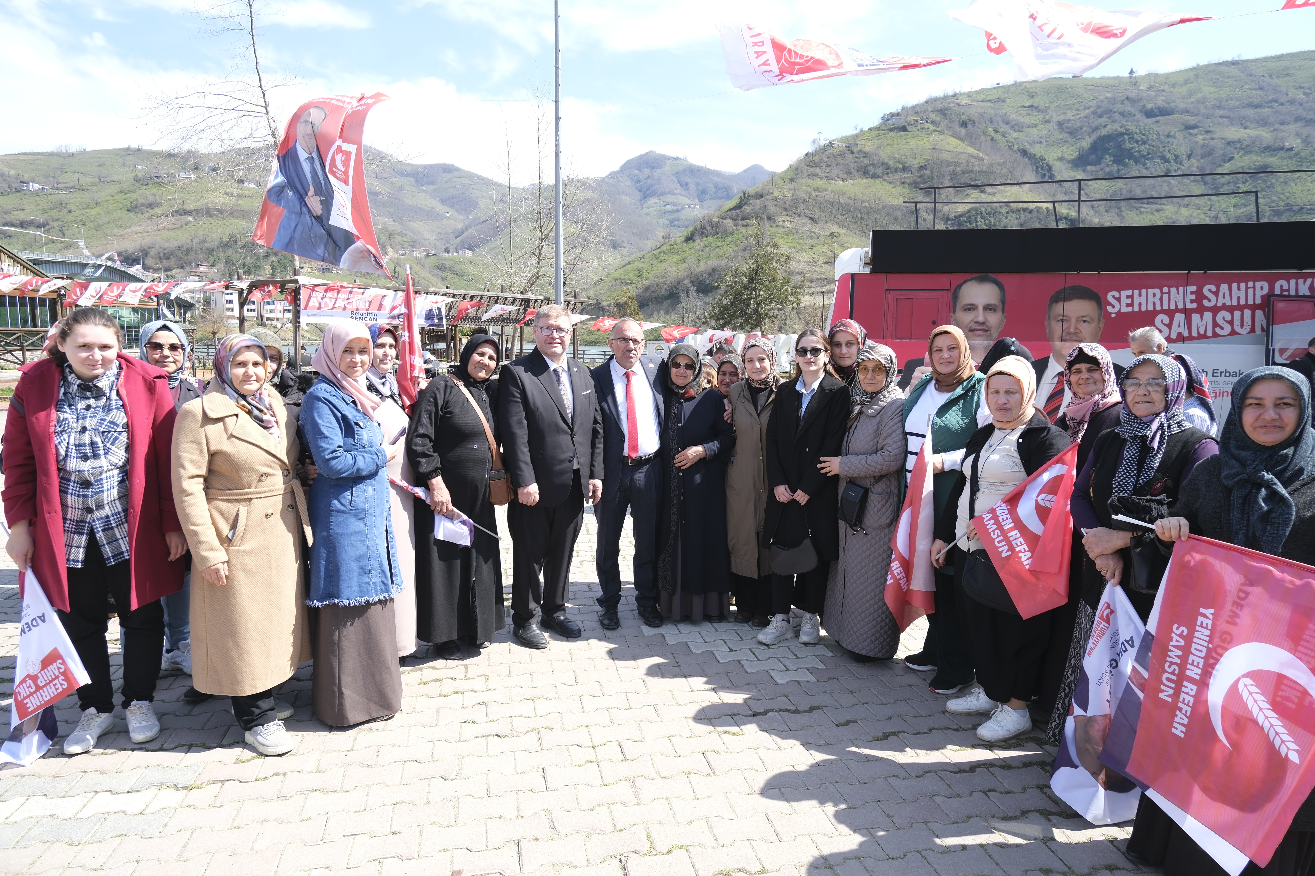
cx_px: 658
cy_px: 438
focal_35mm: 23
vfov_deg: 55.1
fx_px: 840
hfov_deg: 76.1
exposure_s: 1/160
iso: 160
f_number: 6.4
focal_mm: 15
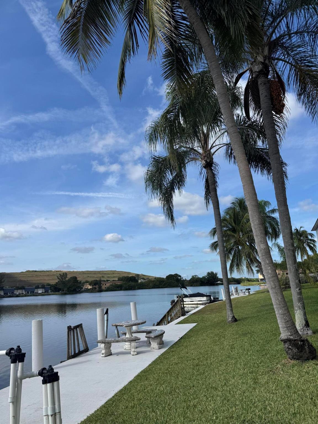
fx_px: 294
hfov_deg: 56.8
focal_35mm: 24
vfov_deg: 71.6
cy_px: 212
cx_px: 159
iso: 80
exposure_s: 1/6410
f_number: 1.78
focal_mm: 6.76
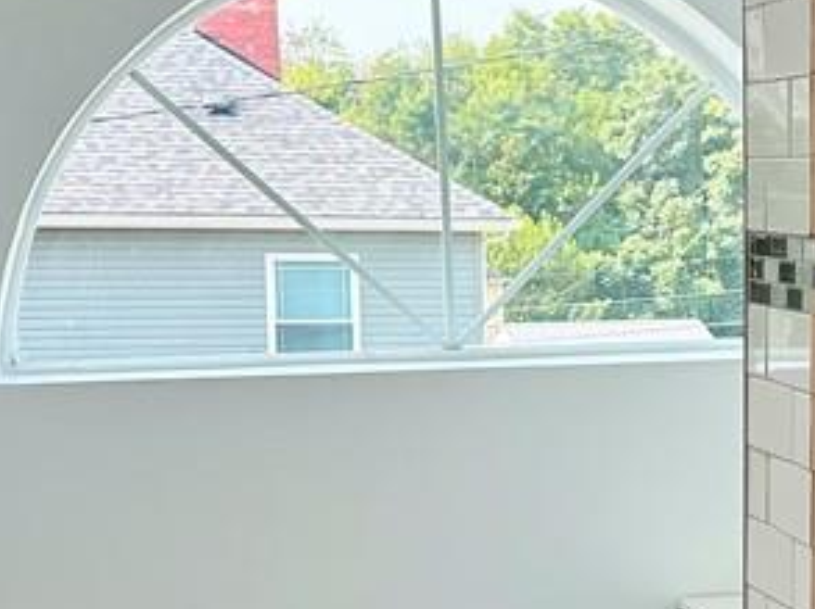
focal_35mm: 84
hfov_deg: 22.1
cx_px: 887
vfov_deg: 17.4
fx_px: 1975
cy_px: 448
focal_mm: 6.86
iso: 80
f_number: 1.78
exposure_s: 1/450
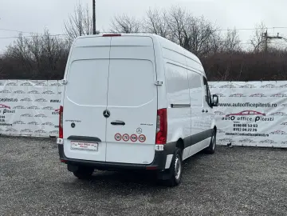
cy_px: 108
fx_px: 398
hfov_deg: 39.7
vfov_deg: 30.3
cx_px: 144
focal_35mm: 48
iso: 64
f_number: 1.78
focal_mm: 6.76
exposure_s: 1/1597
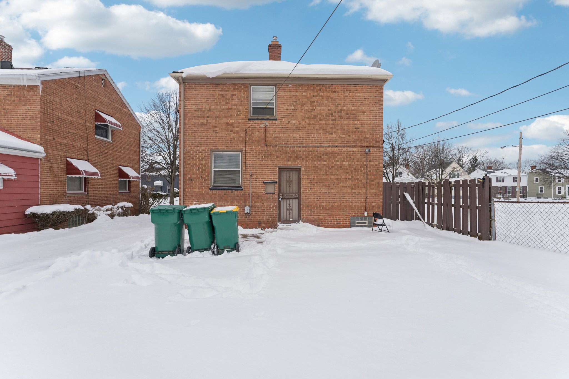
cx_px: 284
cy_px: 190
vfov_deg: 81.2
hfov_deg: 104.3
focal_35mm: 14
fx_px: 221
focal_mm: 14
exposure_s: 1/640
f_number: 8
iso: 200
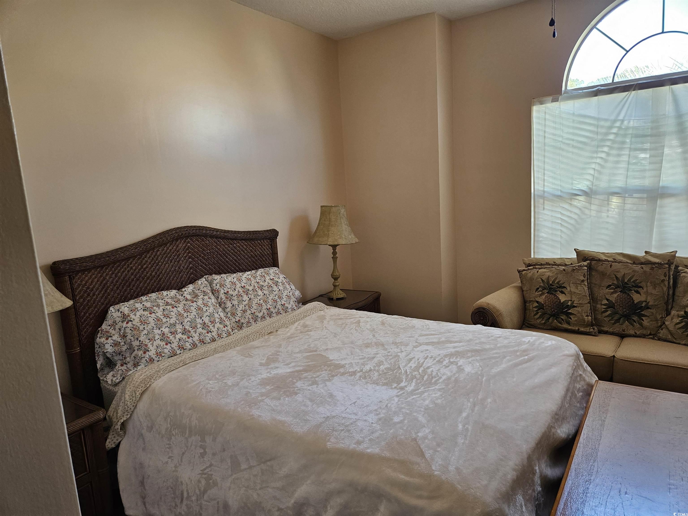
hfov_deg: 73.9
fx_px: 457
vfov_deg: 58.9
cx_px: 344
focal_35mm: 23
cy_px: 258
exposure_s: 1/120
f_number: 1.8
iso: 160
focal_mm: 5.4
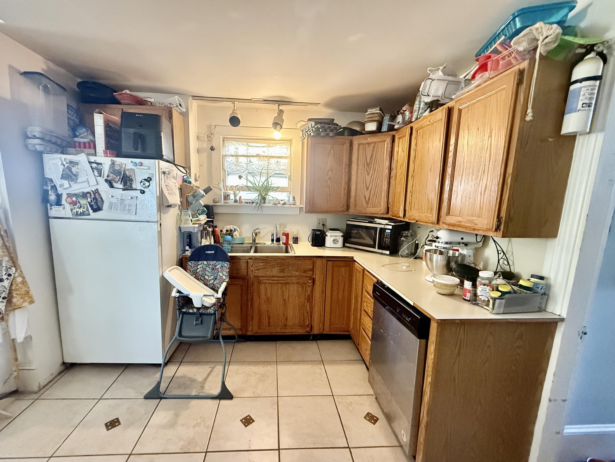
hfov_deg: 98.1
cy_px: 241
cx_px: 293
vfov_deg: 81.7
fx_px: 266
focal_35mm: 15
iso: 800
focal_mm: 2.22
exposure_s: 1/60
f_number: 2.2
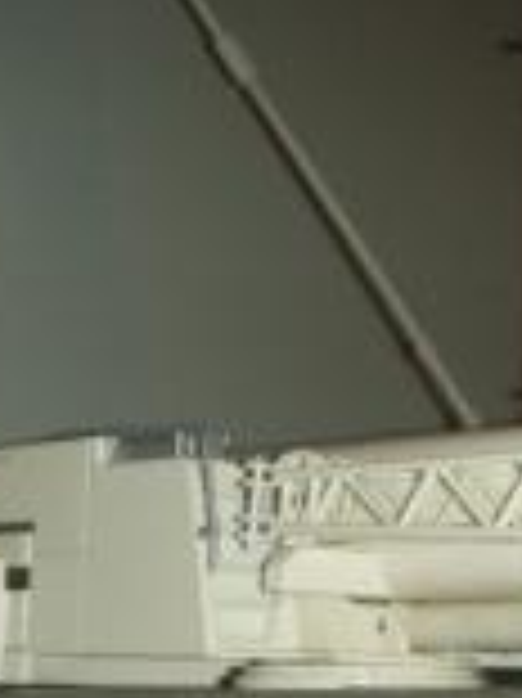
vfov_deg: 17.1
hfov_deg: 12.6
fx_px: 2275
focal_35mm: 113
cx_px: 724
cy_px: 671
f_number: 3.5
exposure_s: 1/45
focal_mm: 6.6
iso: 100
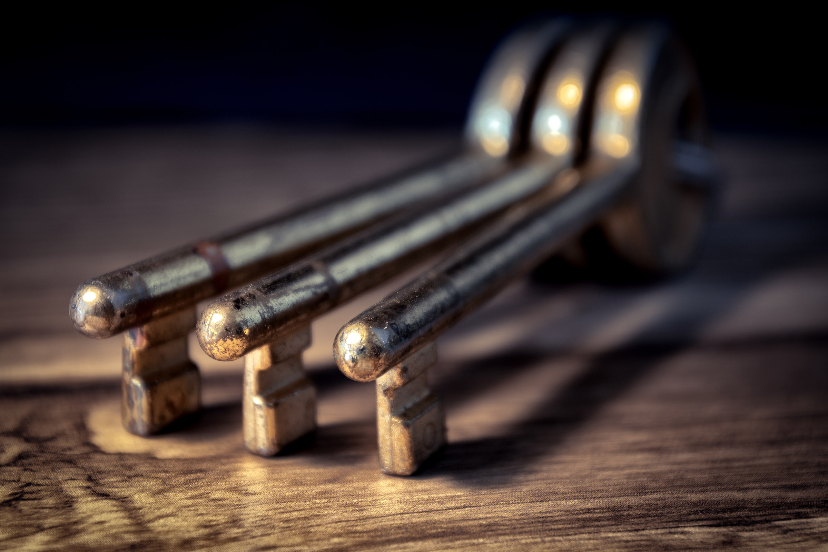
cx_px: 414
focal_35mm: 210
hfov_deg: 9.8
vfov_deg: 6.5
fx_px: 4830
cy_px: 276
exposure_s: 1/1.25
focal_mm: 140
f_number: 6
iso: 100
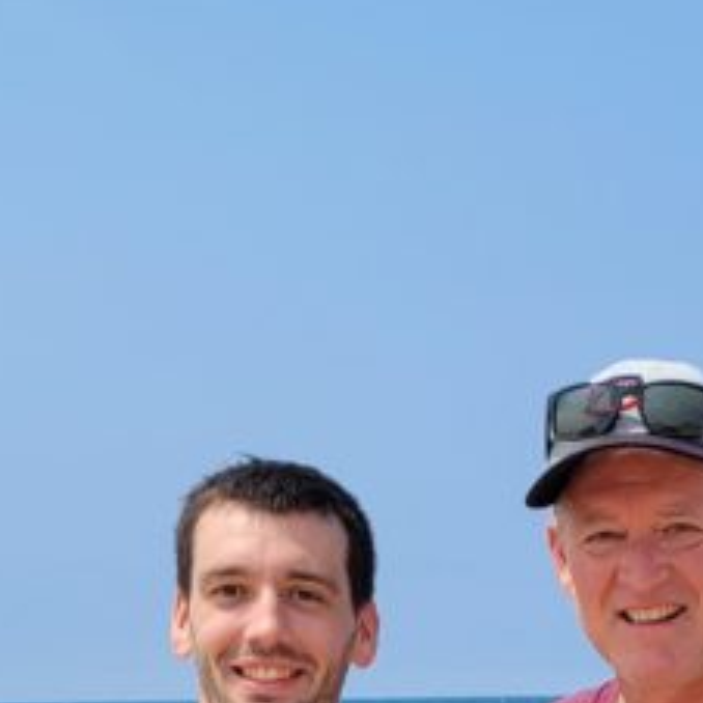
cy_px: 1027
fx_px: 2390
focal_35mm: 104
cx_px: 526
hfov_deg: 16.7
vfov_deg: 15.5
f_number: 1.8
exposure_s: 1/2960
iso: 40
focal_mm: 5.4
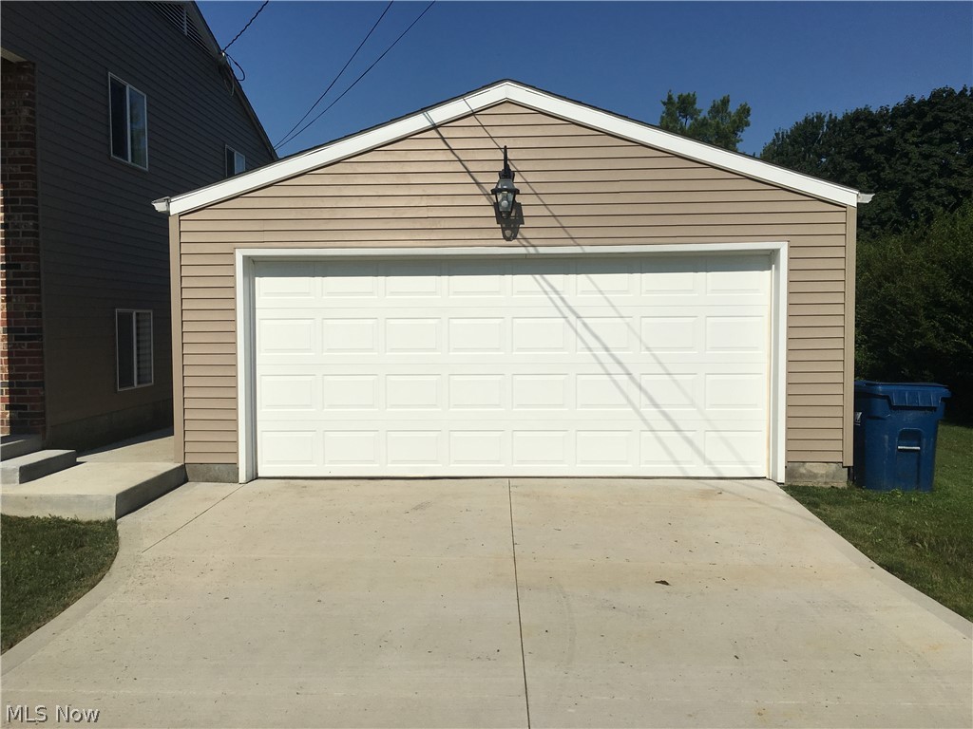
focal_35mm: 29
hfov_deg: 61.7
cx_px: 486
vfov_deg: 48.2
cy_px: 364
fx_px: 815
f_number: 2.2
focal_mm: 4.15
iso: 25
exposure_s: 1/5917
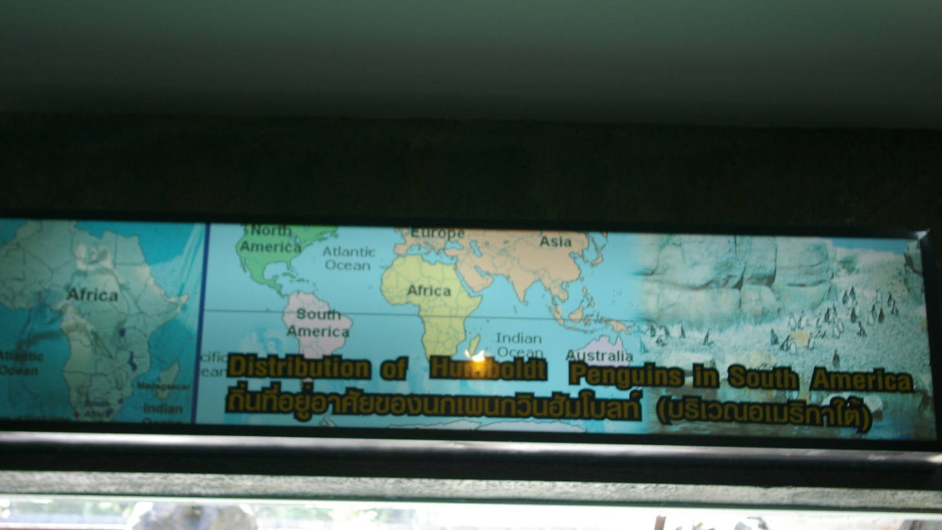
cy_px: 288
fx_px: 1723
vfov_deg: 17.5
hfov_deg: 30.6
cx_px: 455
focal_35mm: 69
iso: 400
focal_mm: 40
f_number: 4.5
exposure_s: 1/60
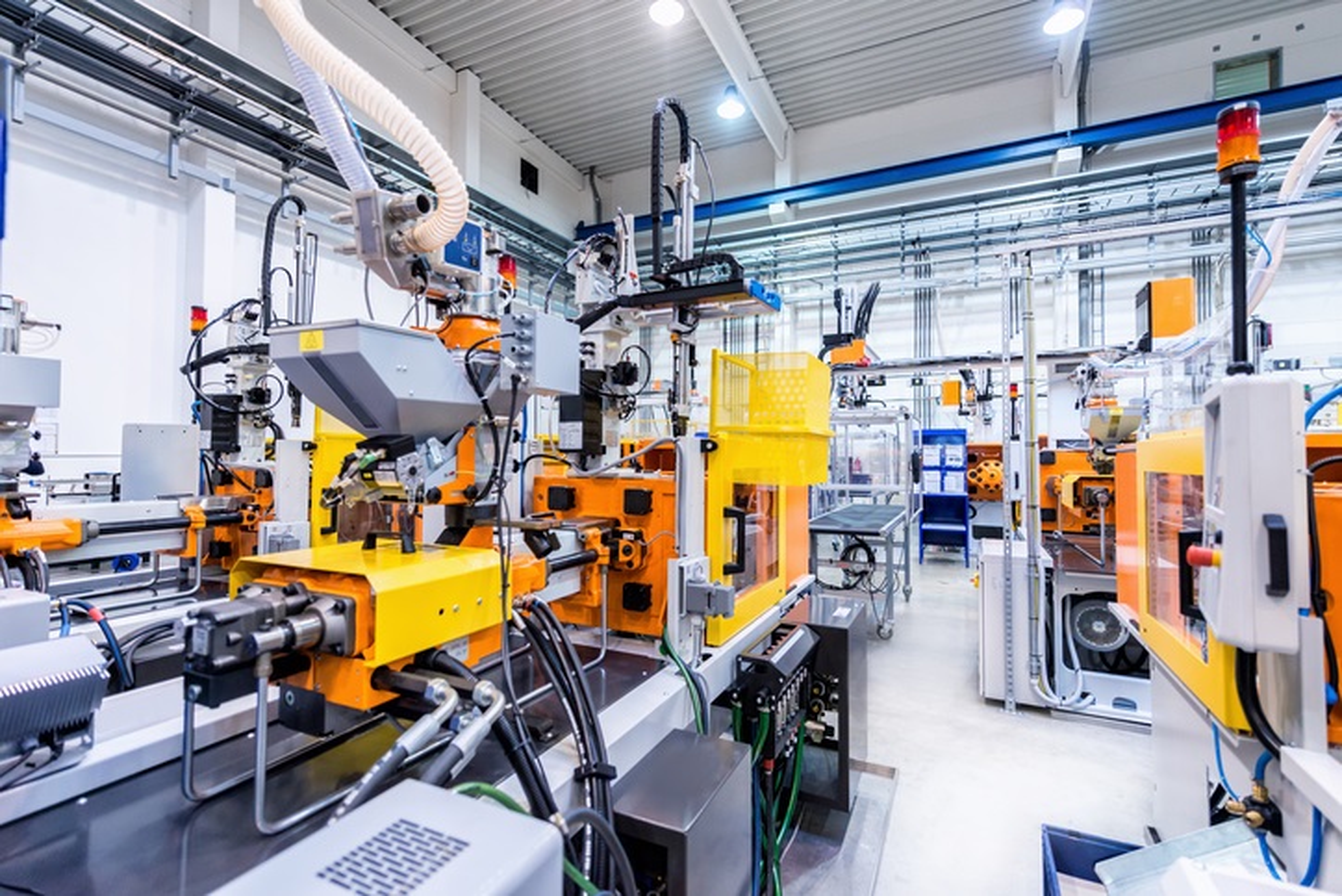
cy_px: 448
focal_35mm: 16
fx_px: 597
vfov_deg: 73.8
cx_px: 671
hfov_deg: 96.7
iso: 1000
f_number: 3.2
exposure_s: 1/200
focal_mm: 16
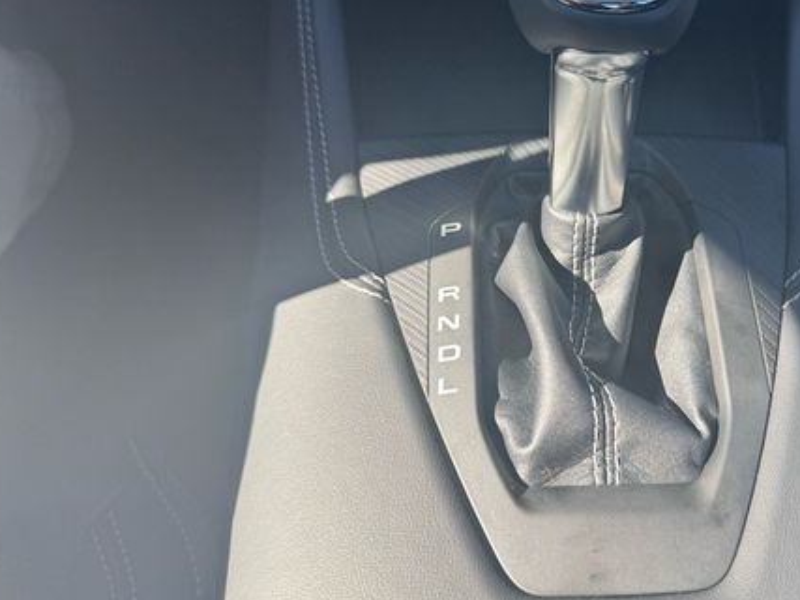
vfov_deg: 39.4
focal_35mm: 36
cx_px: 571
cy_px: 225
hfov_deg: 49.9
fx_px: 832
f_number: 1.78
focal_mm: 6.76
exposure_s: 1/255
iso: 64
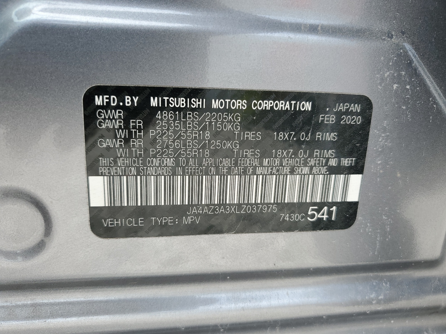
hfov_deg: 67.3
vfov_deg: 53.1
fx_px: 335
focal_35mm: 26
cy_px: 167
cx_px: 223
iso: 50
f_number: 1.5
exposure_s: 1/556
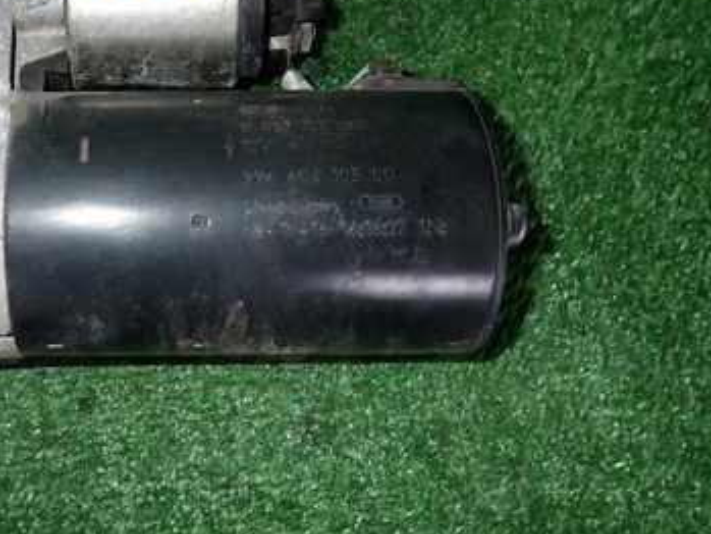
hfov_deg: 42.0
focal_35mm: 43
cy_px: 167
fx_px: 884
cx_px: 149
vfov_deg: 33.2
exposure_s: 1/30
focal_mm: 4.5
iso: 320
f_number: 5.6
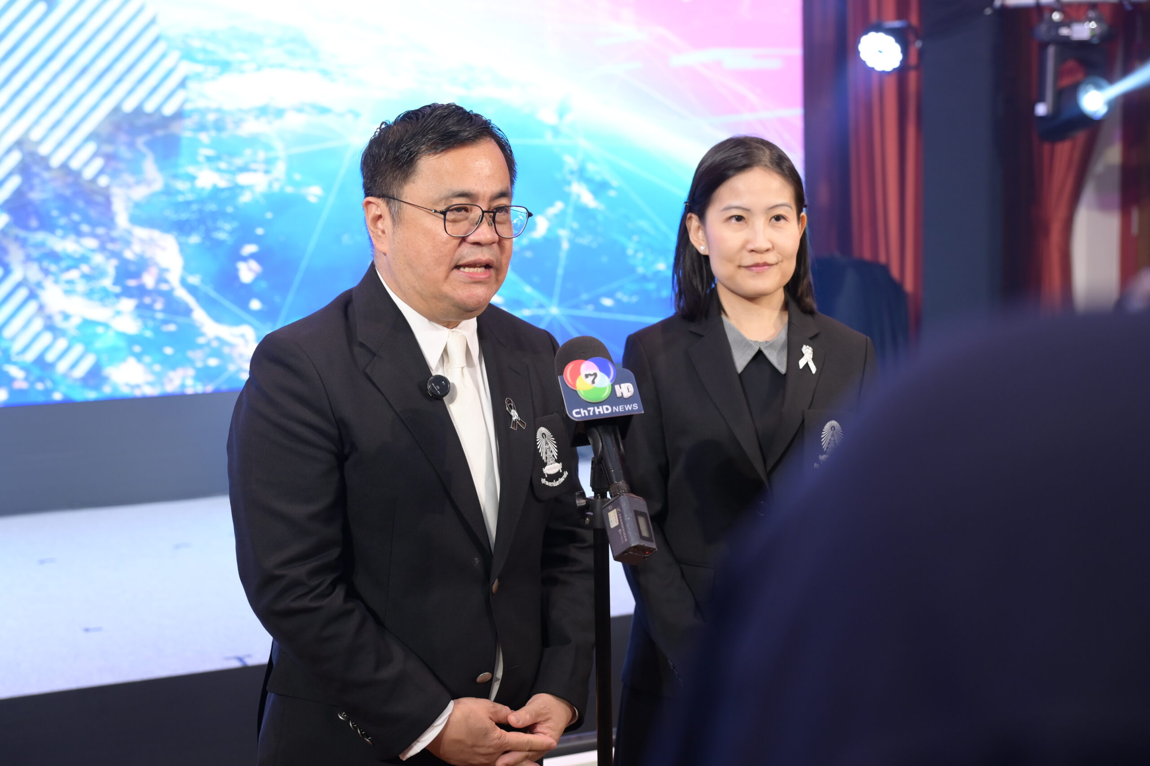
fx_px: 1724
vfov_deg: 25.0
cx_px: 575
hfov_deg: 36.9
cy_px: 383
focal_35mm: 54
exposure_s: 1/100
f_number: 4
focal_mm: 54
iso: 1000
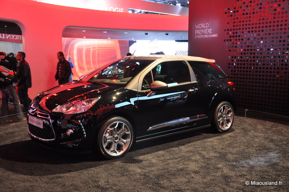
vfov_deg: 35.4
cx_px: 144
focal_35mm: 38
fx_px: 301
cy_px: 96
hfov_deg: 51.3
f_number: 5
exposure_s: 1/25
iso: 400
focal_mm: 25
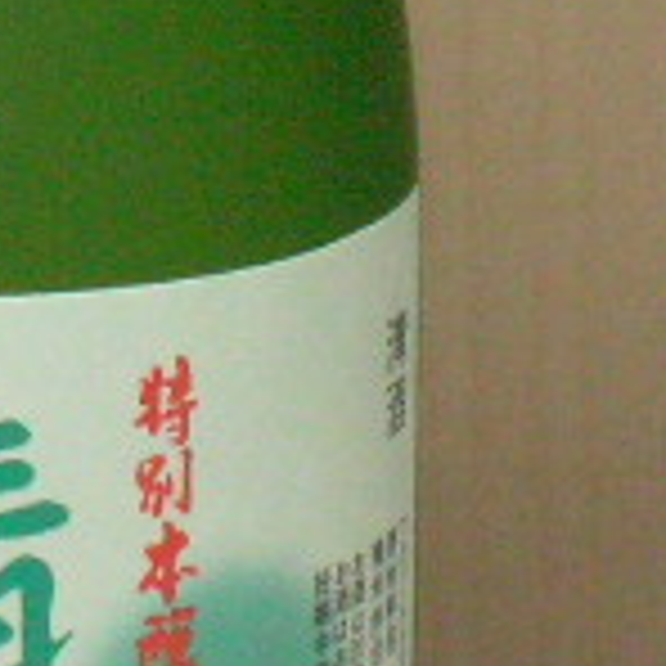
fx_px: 6117
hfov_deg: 6.2
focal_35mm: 281
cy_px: -207
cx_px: -207
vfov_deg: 6.2
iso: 400
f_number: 3.5
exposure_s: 1/64.2
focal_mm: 7.7
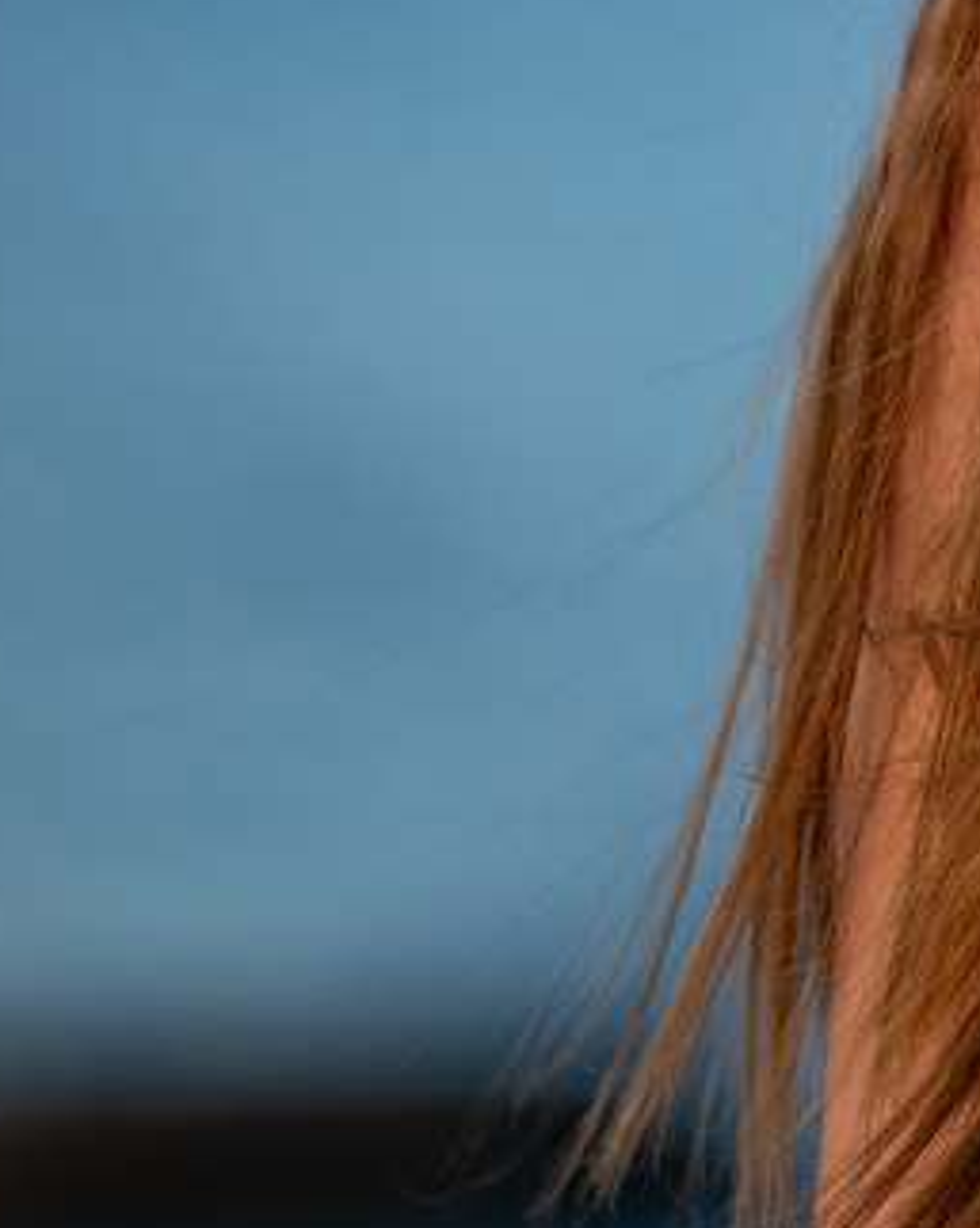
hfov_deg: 3.6
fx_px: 15576
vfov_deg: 4.5
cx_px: 1941
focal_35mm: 429
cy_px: -322
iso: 100
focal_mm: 105
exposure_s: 1/4000
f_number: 1.4
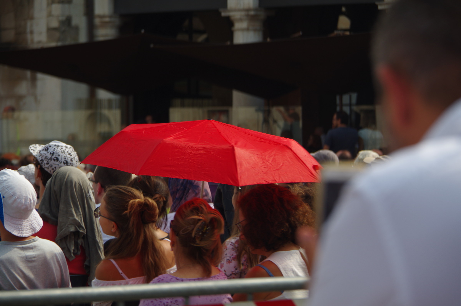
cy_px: 153
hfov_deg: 10.2
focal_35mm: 202
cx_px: 230
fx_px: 2582
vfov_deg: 6.8
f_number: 5.6
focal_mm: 135
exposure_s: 1/200
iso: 100
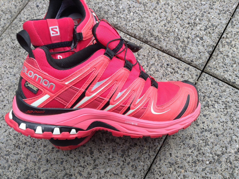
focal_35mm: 33
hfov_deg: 55.4
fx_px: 228
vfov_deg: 42.9
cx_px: 120
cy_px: 90
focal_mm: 3.3
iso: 32
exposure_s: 1/120
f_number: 2.4
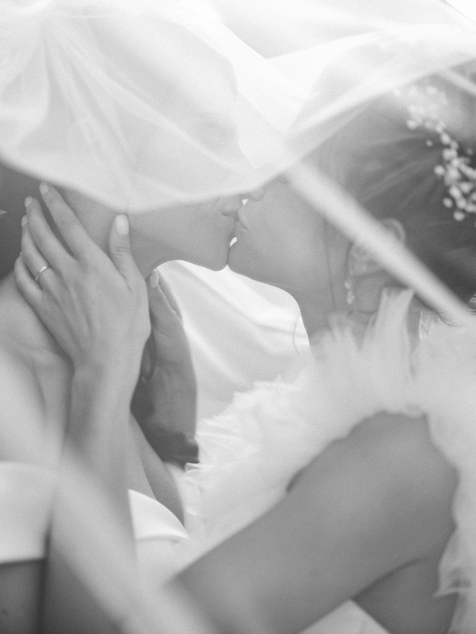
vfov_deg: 30.7
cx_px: 238
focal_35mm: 63
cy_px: 317
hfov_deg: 23.3
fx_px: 1155
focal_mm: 80
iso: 100
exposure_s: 1/250
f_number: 1.7
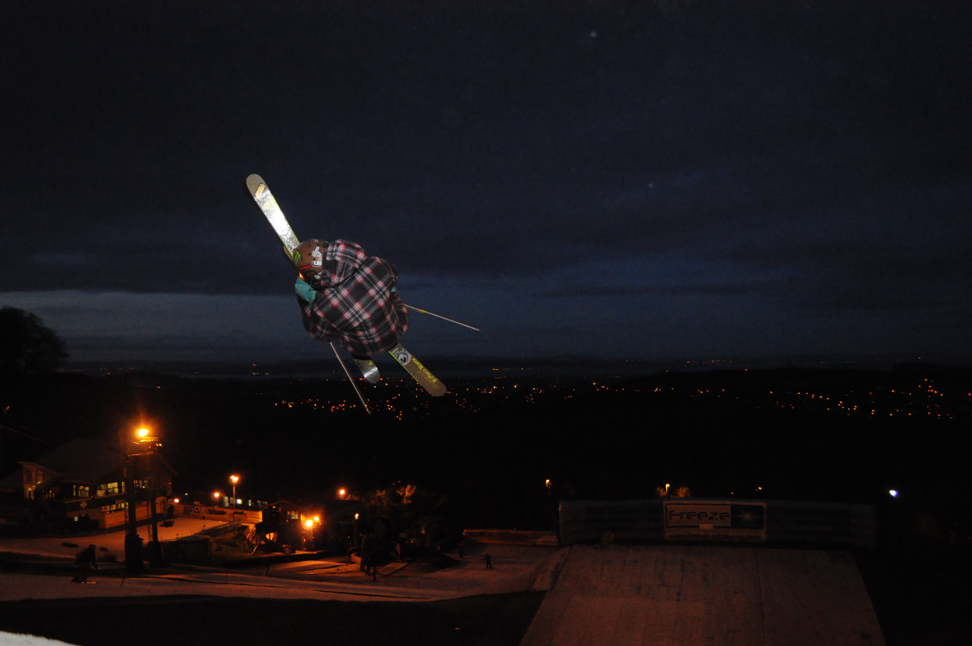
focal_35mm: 33
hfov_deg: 57.3
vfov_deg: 39.9
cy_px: 323
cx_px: 486
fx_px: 890
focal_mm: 22
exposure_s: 1/200
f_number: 3.8
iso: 3200
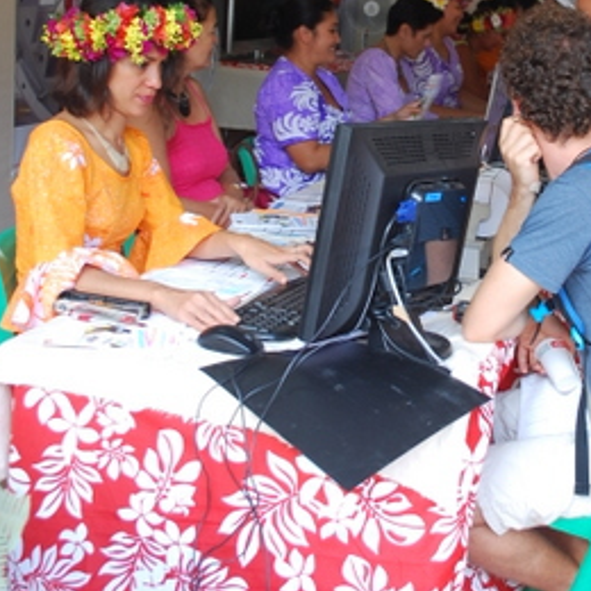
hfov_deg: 26.9
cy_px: 157
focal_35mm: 63
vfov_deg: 27.0
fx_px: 1217
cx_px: 455
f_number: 3.8
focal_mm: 20
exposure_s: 1/50
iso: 200
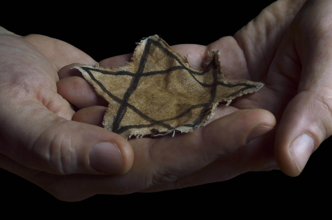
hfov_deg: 36.9
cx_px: 166
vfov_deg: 25.0
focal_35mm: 54
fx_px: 498
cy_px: 110
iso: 100
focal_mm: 36
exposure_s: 1/125
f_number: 16
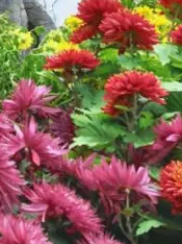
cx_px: -233
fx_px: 1039
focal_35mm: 148
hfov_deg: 9.1
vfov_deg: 11.4
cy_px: -309
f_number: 2
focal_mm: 8.5
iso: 50
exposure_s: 1/347
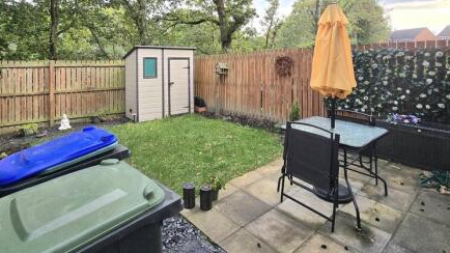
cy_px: 57
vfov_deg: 54.9
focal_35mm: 19
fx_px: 227
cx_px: 215
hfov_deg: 89.5
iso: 50
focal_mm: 2.2
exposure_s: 1/263
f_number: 2.2
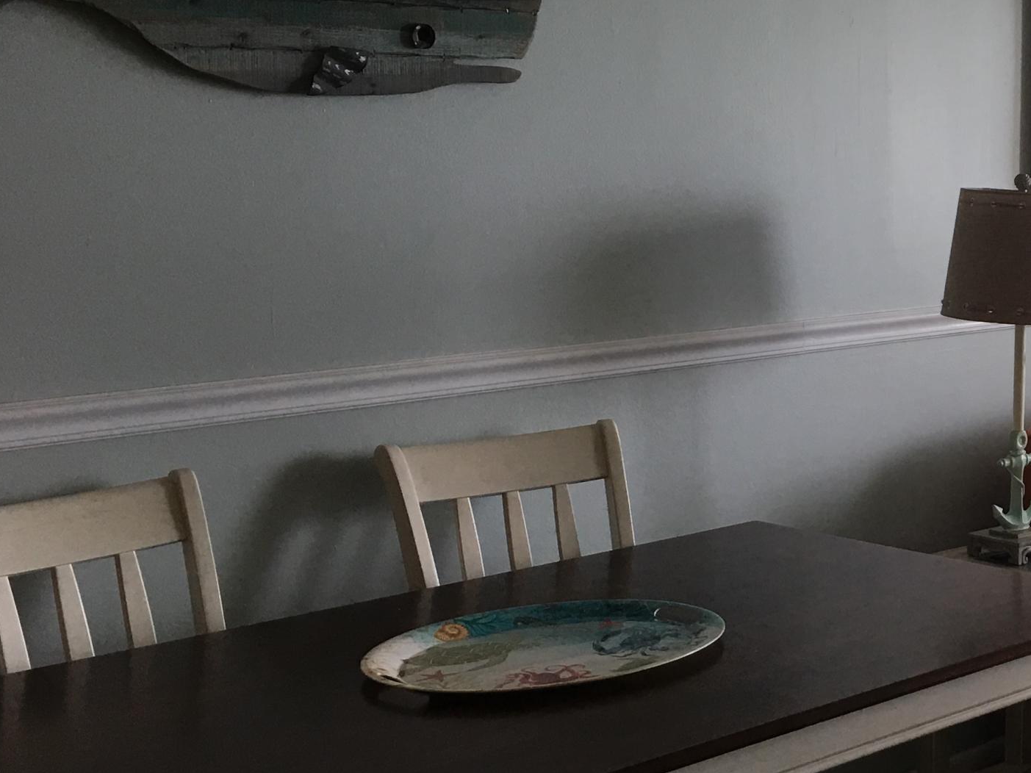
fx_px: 1846
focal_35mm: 62
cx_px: 1082
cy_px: 390
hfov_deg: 28.8
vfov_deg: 23.6
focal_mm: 4.15
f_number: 2.2
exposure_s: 1/30
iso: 25
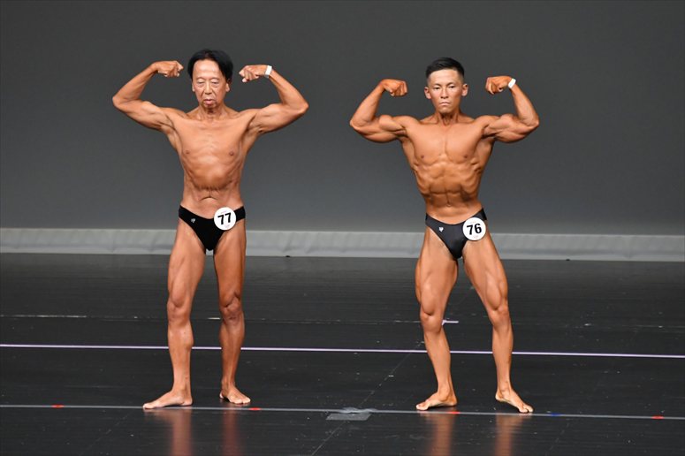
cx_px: 342
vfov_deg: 4.0
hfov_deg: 6.0
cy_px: 228
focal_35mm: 345
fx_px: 6561
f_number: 5.6
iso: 4000
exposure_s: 1/400
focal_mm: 230
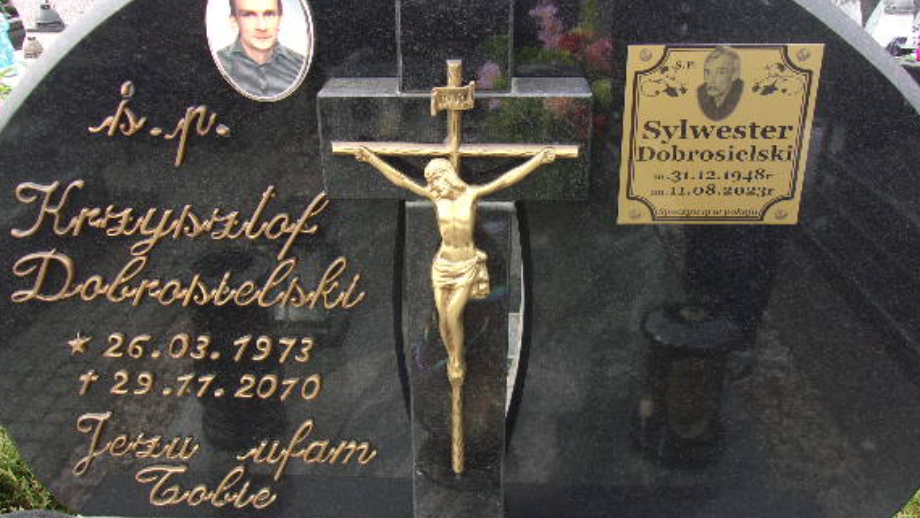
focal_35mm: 33
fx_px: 805
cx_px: 471
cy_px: 242
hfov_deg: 59.5
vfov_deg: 35.7
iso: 80
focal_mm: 4.9
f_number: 3
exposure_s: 1/160
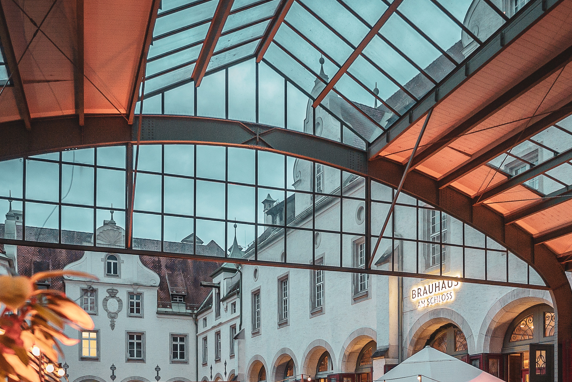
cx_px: 331
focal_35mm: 37
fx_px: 588
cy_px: 424
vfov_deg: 31.7
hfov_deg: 51.7
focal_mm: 14
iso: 2000
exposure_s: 1/125
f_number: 2.8
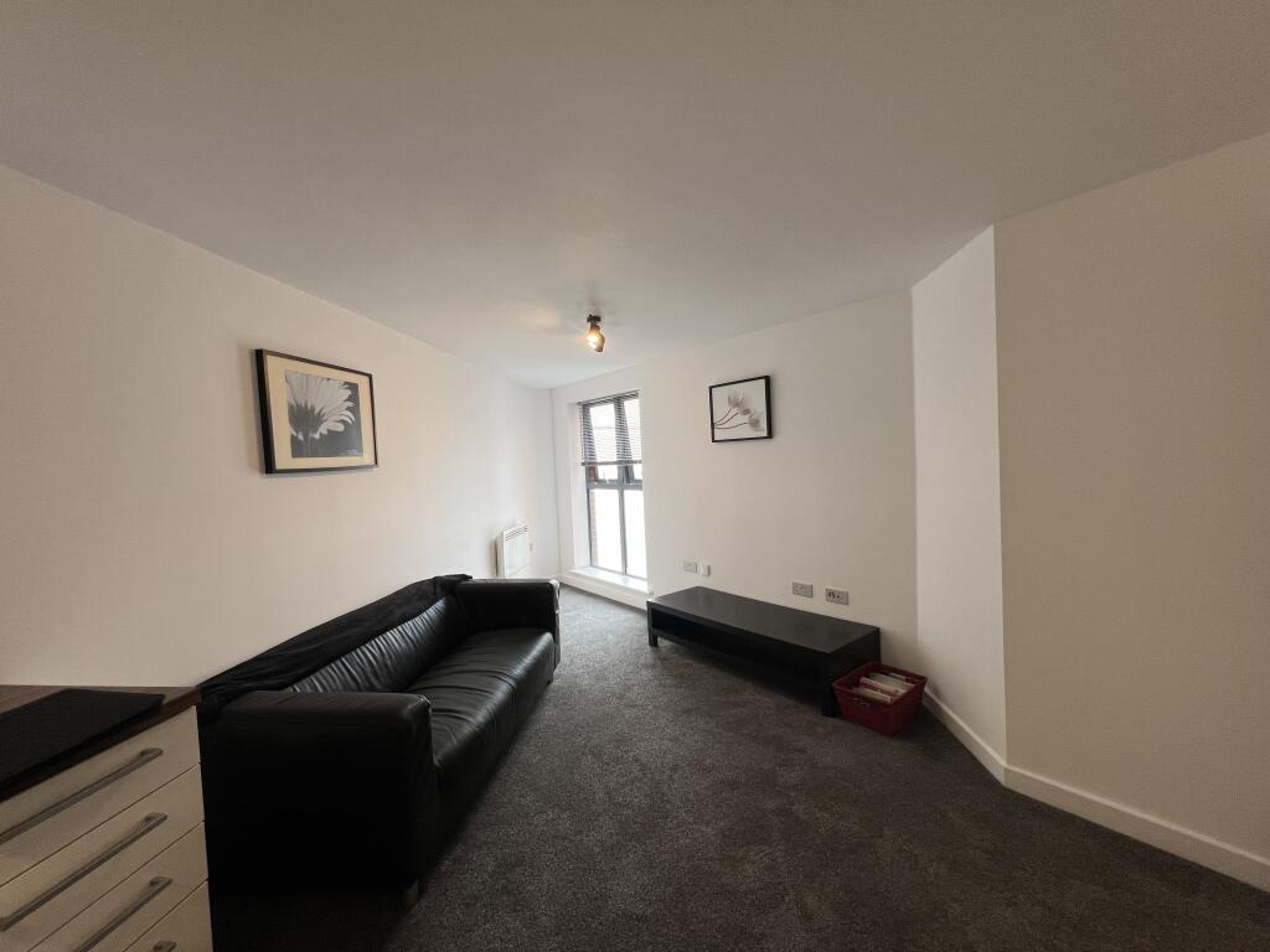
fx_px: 477
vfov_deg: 89.9
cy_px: 476
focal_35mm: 13
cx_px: 635
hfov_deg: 106.2
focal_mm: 1.57
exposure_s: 1/99
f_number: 1.8
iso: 80
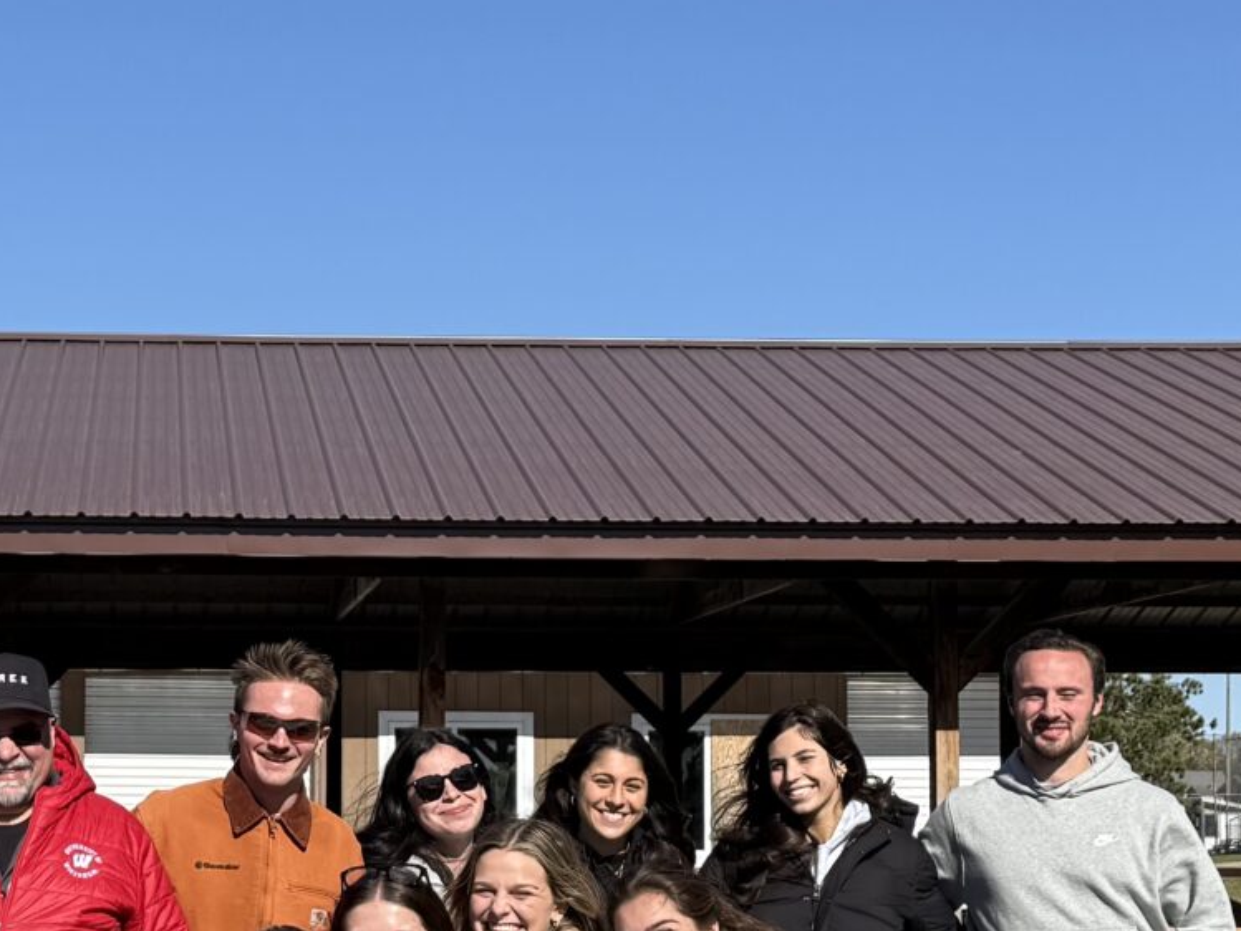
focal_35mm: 82
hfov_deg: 23.5
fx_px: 2940
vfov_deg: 17.9
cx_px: 282
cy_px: 694
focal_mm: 6.76
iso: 80
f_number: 1.78
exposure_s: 1/5319
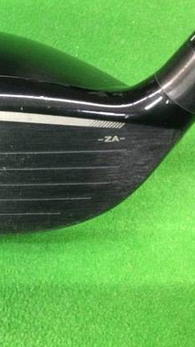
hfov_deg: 21.1
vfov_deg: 39.1
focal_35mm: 53
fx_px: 488
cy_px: 149
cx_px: -37
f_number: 2.4
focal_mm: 3.3
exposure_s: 1/20
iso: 200
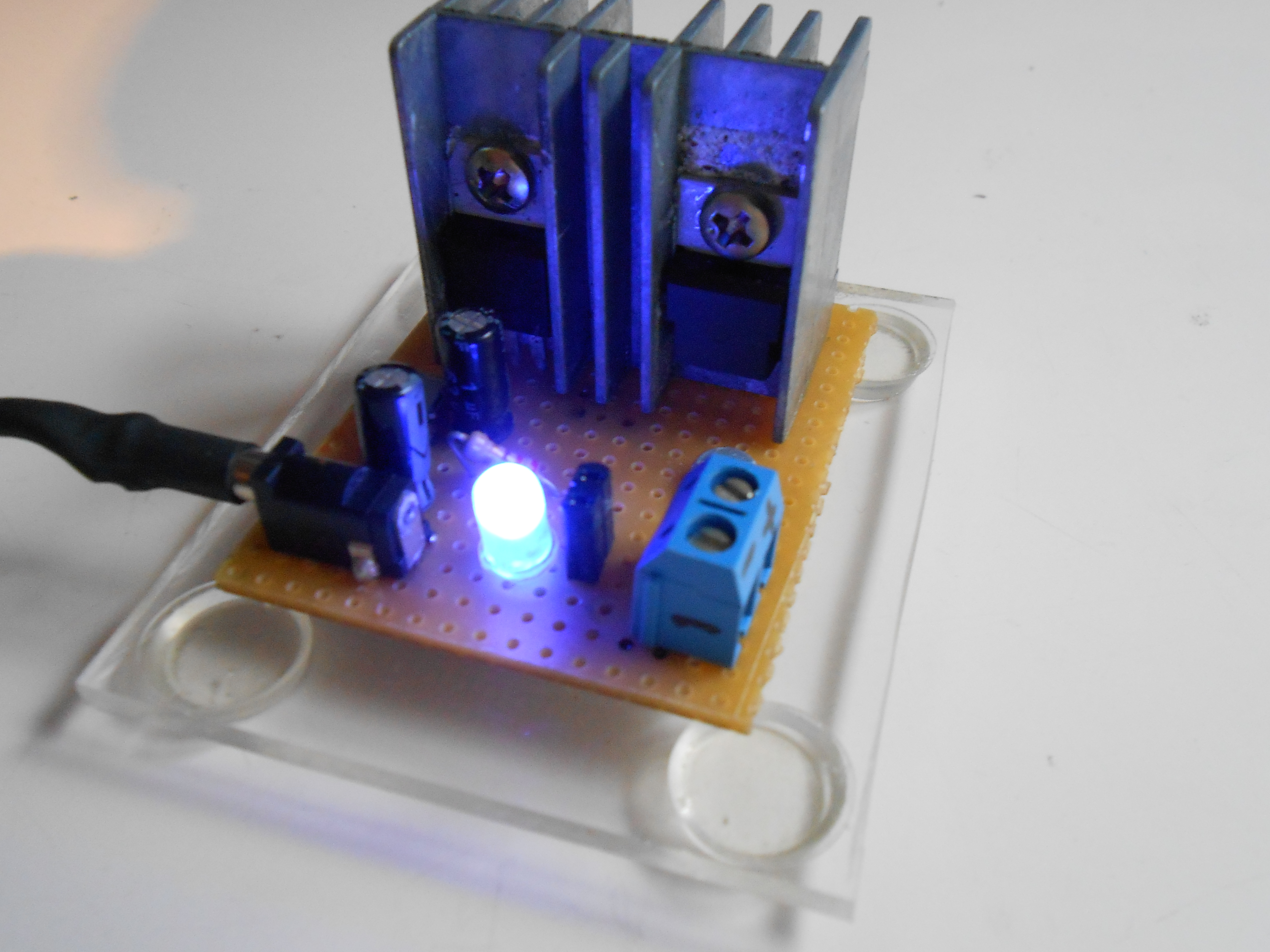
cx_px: 635
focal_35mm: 30
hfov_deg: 60.0
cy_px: 476
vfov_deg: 46.8
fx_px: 1101
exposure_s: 1/15
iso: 400
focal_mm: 5.3
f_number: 3.8
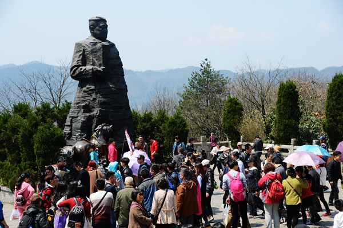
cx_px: 172
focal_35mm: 58
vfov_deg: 23.3
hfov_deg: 34.5
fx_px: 552
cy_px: 114
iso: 200
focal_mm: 58
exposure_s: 1/200
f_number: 7.1
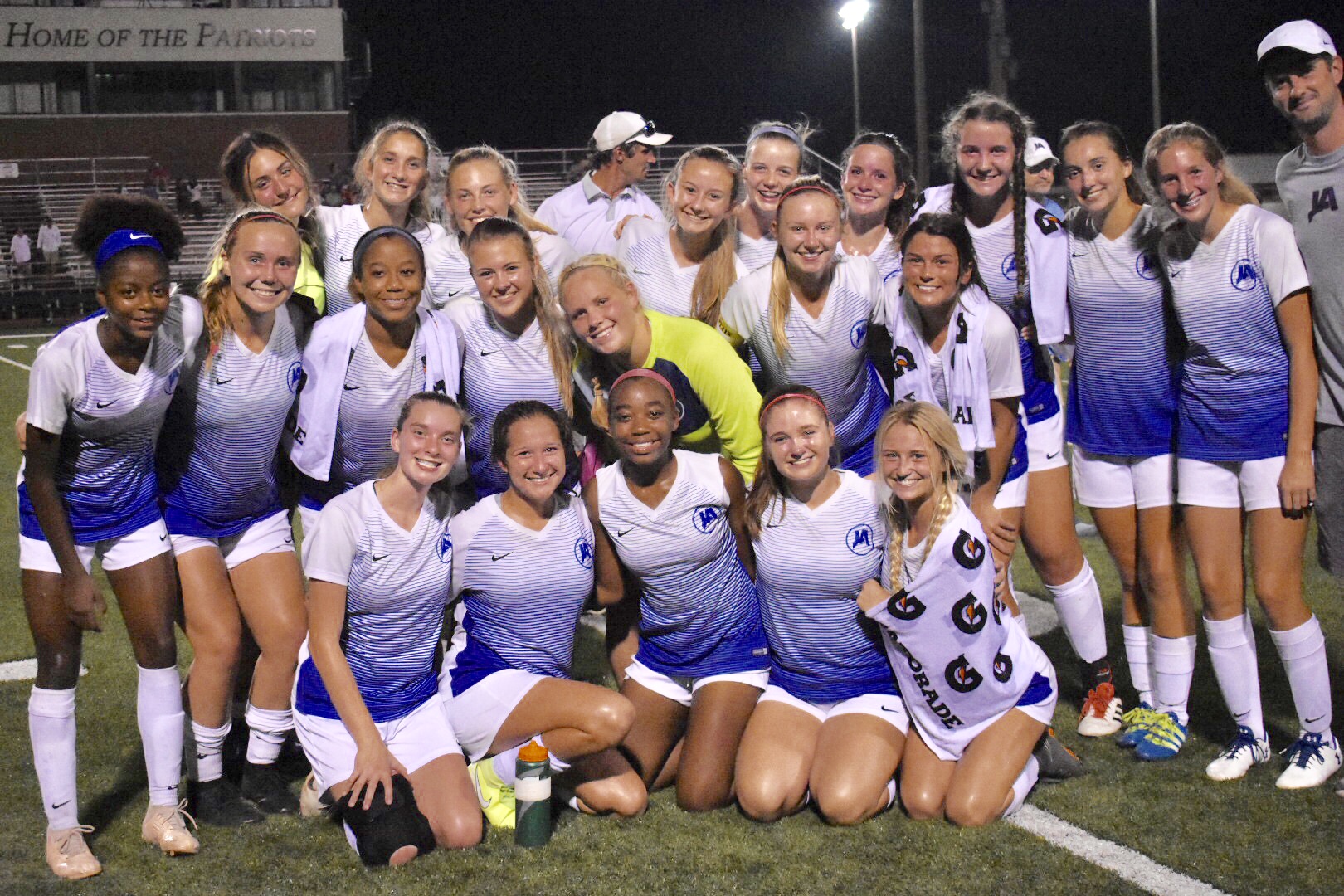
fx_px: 2128
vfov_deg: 23.8
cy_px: 448
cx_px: 672
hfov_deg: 35.1
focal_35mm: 57
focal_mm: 38
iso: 10000
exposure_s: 1/1000
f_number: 4.8
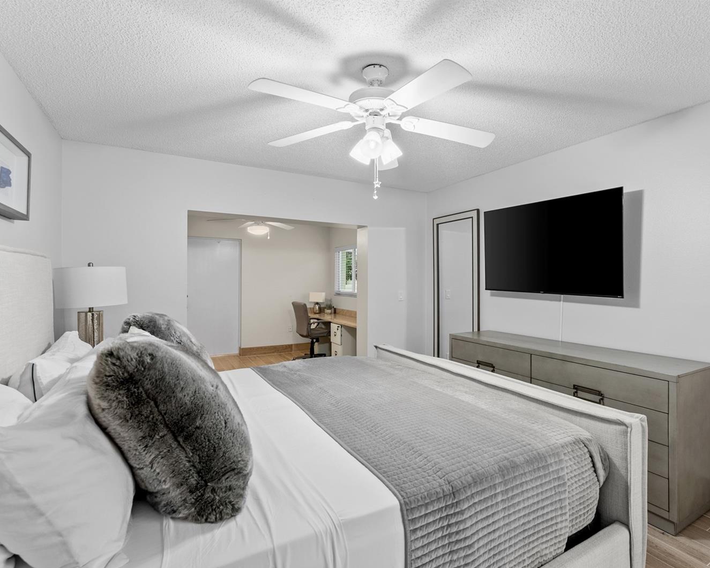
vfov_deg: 74.1
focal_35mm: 18
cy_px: 285
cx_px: 394
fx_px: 376
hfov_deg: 86.3
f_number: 9
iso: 640
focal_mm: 15.8
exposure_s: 1/3
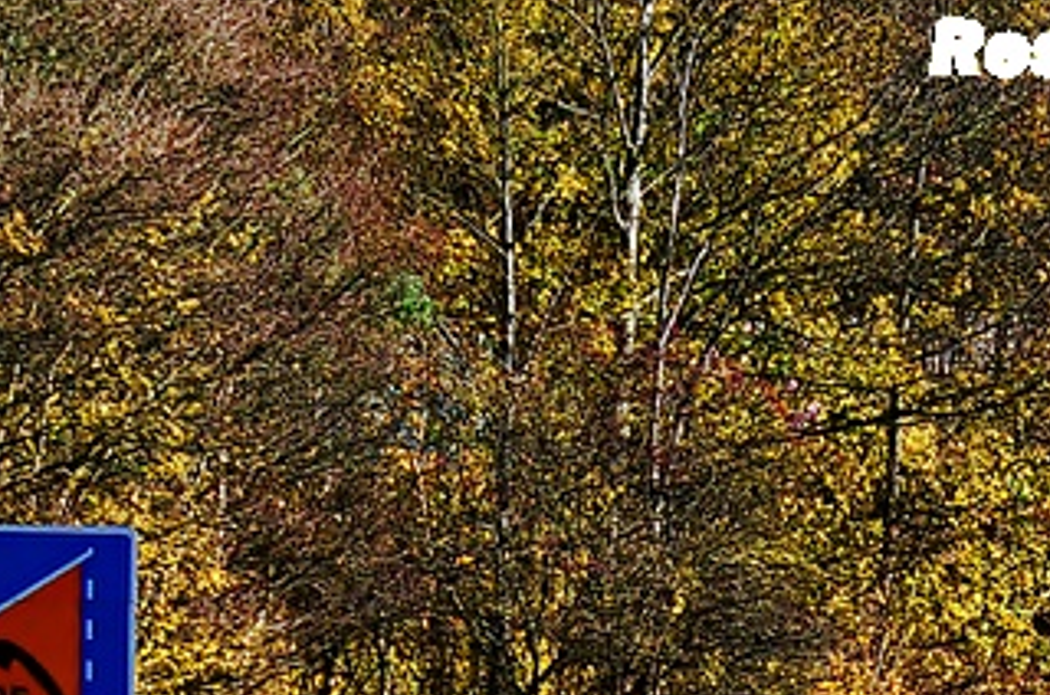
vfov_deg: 6.6
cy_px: 862
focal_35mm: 206
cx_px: 896
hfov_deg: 10.0
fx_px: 6004
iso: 500
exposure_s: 1/1000
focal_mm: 55
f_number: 7.1
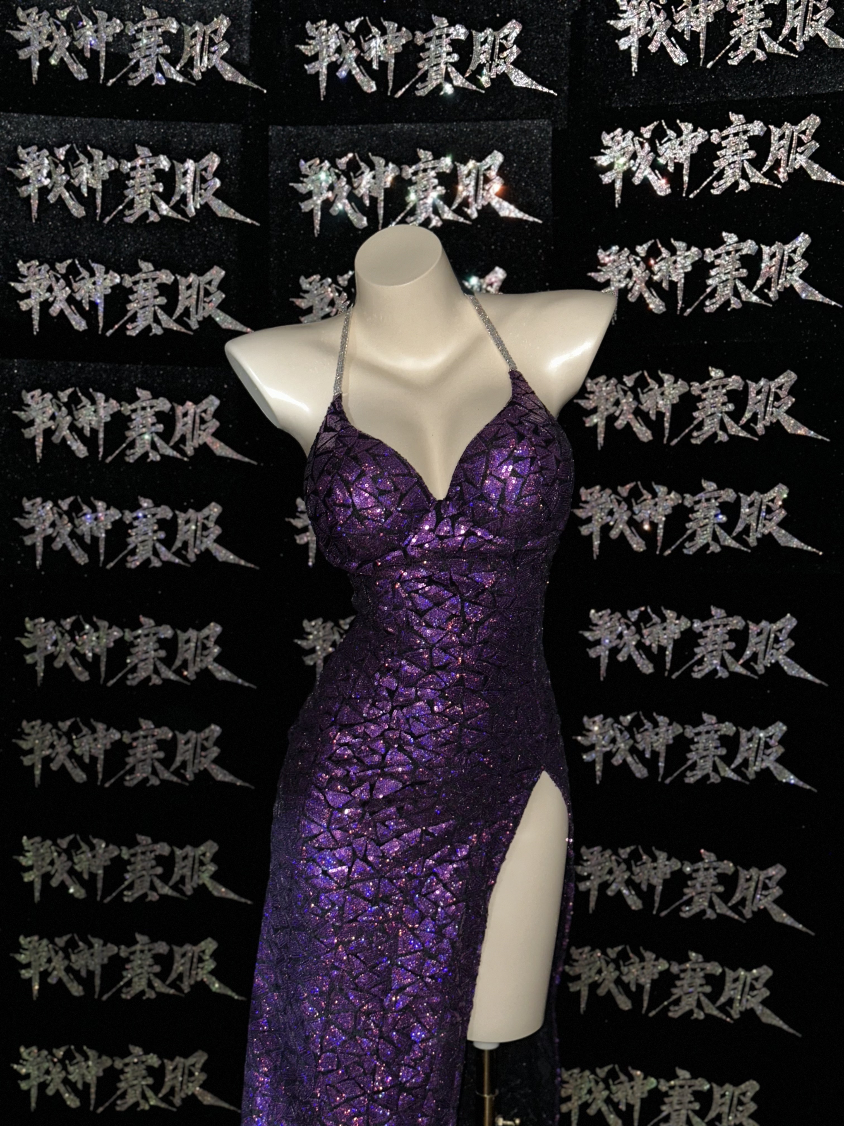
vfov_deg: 39.7
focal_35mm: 48
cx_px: 422
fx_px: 1560
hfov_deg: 30.3
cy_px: 563
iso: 160
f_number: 1.78
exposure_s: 1/4
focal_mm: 6.86
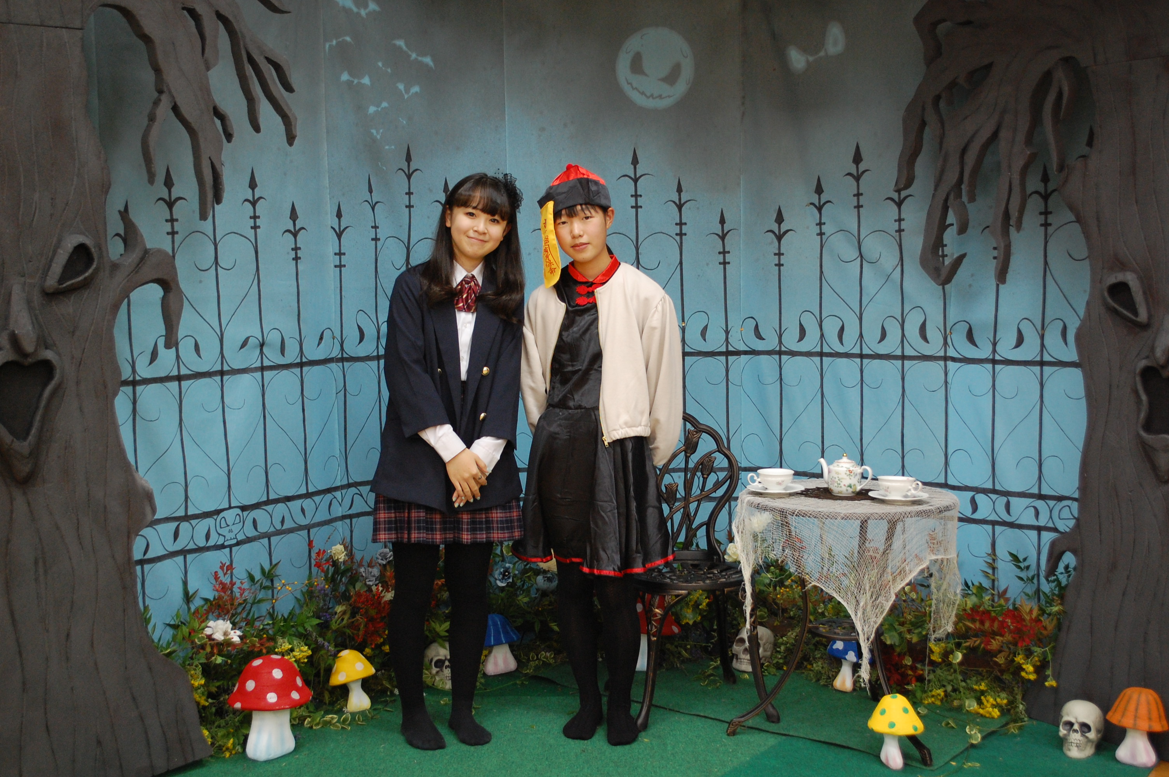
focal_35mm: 42
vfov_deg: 31.8
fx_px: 1363
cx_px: 584
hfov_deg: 46.4
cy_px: 388
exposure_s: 1/15
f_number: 4.5
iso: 800
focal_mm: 28
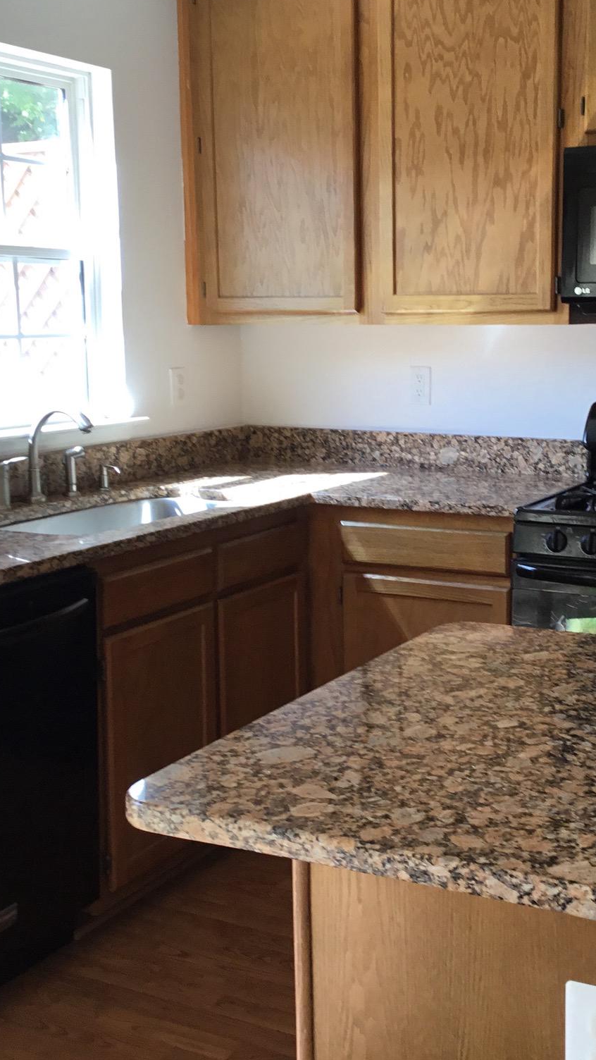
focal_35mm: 46
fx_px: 1292
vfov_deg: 44.6
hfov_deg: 25.8
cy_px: 520
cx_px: 420
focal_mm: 3.3
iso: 32
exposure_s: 1/60
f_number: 2.4
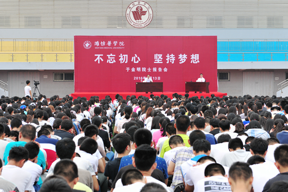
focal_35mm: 70
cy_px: 96
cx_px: 144
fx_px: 560
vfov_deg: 19.5
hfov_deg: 28.8
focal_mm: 70
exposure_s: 1/320
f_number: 6.3
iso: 400
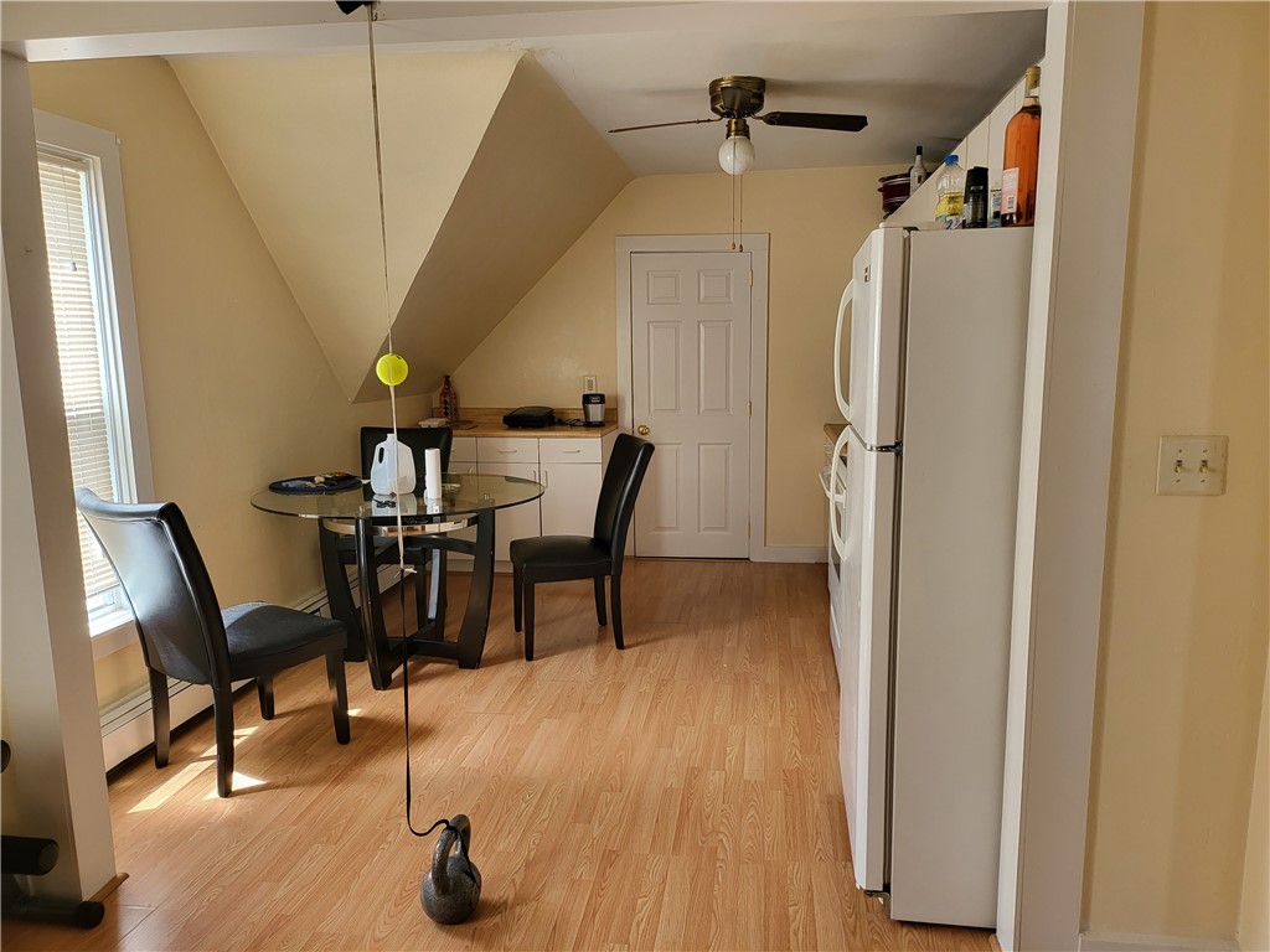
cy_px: 476
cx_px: 635
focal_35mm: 24
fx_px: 881
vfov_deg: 56.8
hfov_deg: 71.6
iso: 250
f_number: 1.8
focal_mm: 5
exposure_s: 1/120
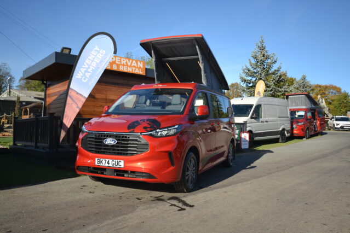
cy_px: 116
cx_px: 175
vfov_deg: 43.6
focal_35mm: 30
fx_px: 292
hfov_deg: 61.9
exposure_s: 1/200
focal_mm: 20
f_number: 7.1
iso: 100
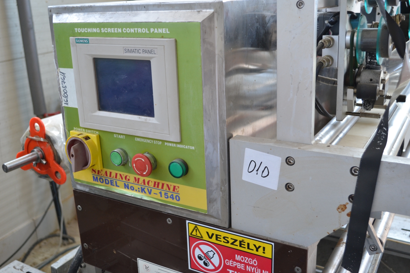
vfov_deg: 35.1
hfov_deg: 50.7
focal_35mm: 38
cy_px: 133
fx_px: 433
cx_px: 210
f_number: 4.2
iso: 400
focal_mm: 24
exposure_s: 1/80
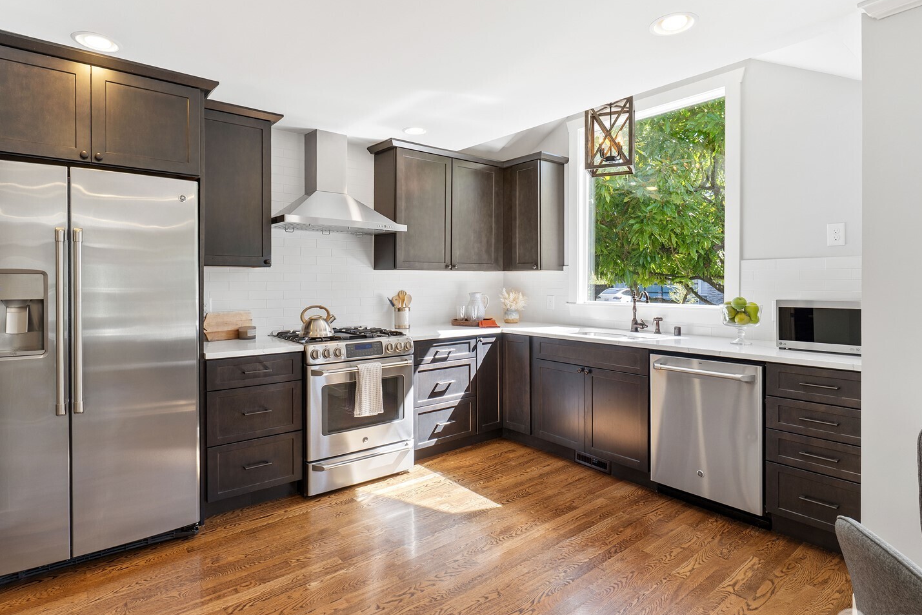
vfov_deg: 64.4
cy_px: 284
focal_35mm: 19
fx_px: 486
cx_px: 444
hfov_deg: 86.9
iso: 125
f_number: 8
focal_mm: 16
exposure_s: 1/25
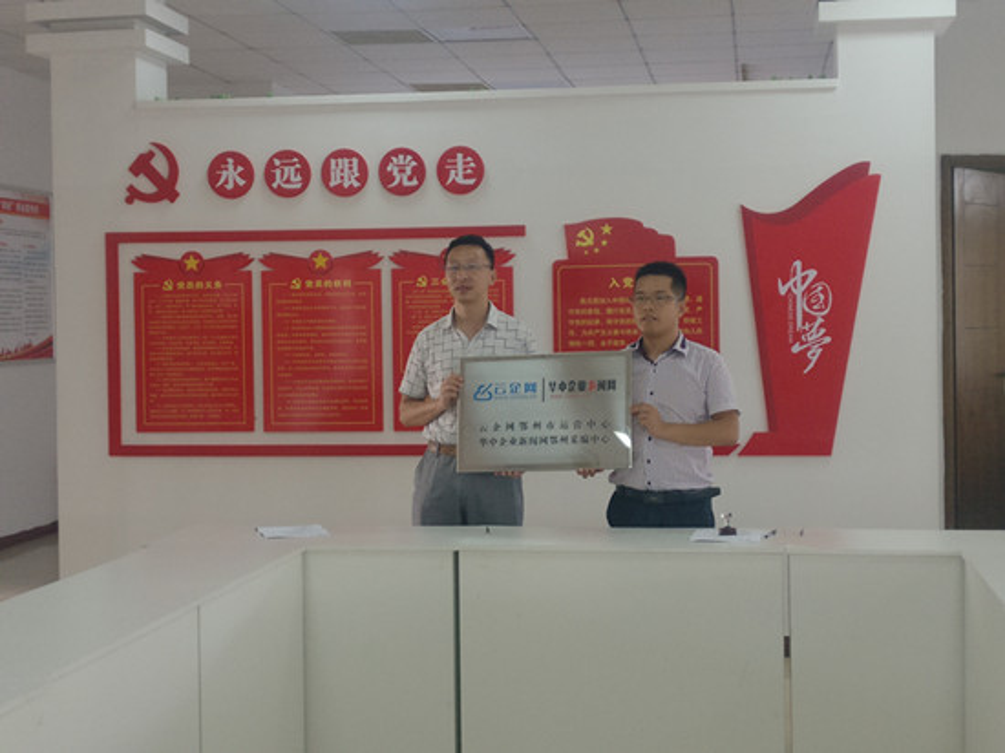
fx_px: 813
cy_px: 376
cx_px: 502
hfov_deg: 63.5
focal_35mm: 28
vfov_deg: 49.7
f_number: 2
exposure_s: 1/25
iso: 500
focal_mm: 4.26
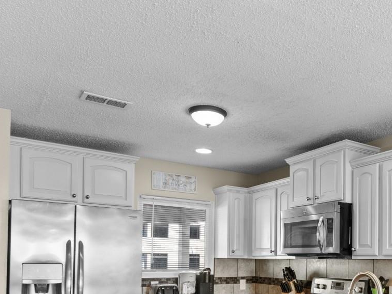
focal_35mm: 33
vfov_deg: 40.2
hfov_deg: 53.1
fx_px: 374
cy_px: 257
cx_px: 291
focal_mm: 11
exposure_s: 1/4
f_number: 4.8
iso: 100
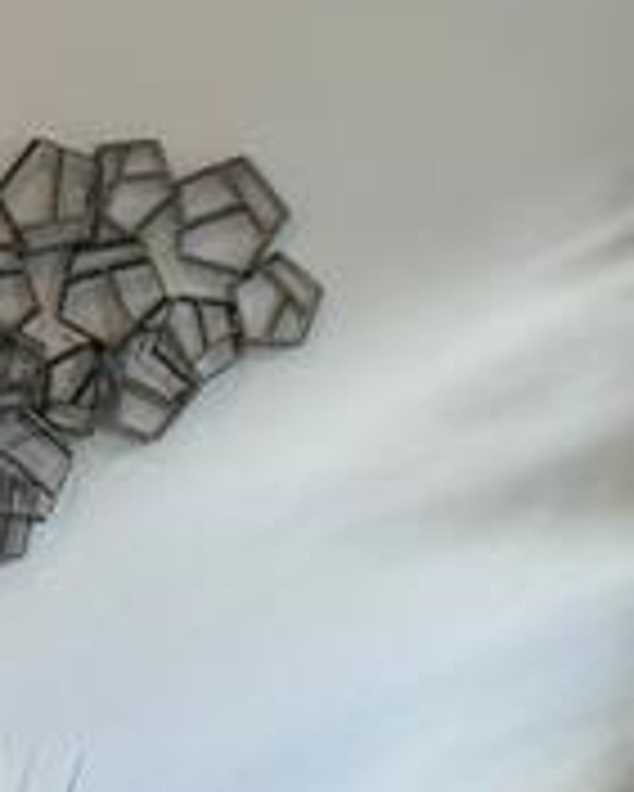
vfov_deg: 11.5
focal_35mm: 160
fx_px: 3750
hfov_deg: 9.4
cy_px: 1202
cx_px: -364
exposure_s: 1/120
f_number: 1.78
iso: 125
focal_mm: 6.76
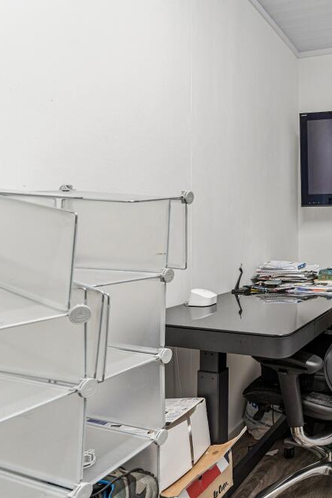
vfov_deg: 71.5
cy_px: 247
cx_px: 338
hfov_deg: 43.4
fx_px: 346
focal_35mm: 25
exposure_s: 1/30
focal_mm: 16
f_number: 5
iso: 320
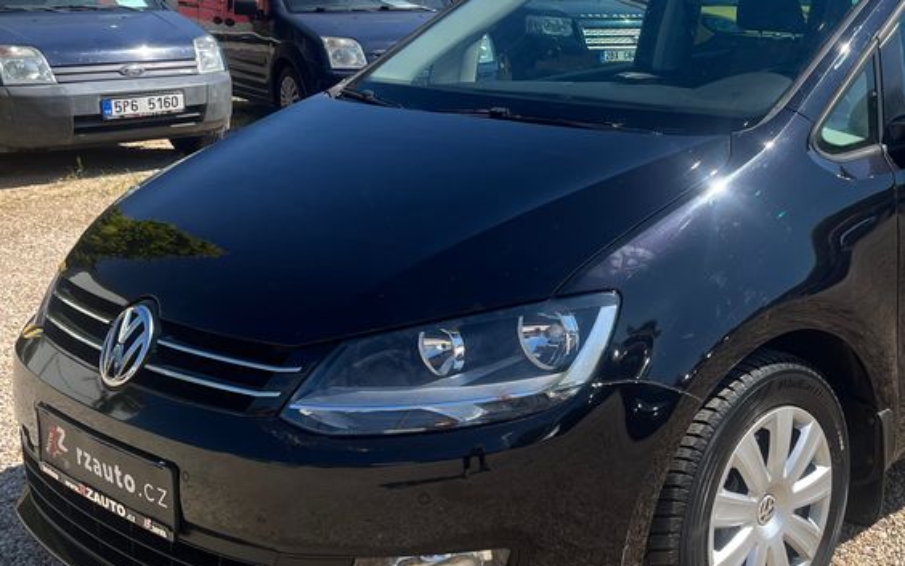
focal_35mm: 50
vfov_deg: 25.7
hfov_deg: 38.5
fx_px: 1234
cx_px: 743
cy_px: 191
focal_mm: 5.1
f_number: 1.6
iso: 50
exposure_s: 1/2410
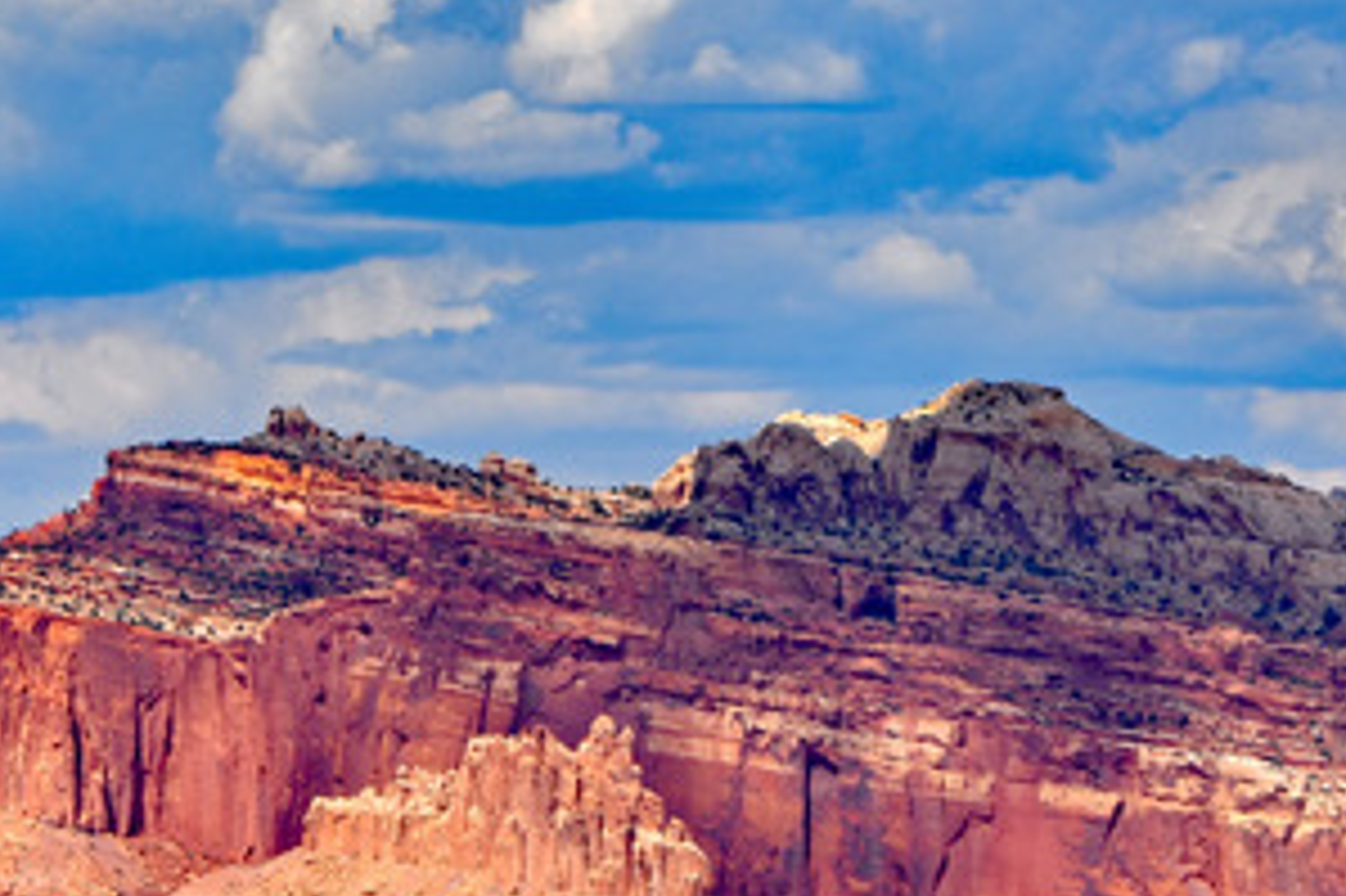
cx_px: 572
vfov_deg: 2.9
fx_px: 17572
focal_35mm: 470
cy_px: 563
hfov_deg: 4.4
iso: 100
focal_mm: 125
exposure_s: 1/100
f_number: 16
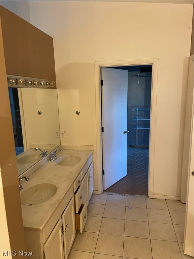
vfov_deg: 67.3
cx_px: 97
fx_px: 194
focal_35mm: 26
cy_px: 130
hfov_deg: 53.1
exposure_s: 1/40
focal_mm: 4.2
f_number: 1.6
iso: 500
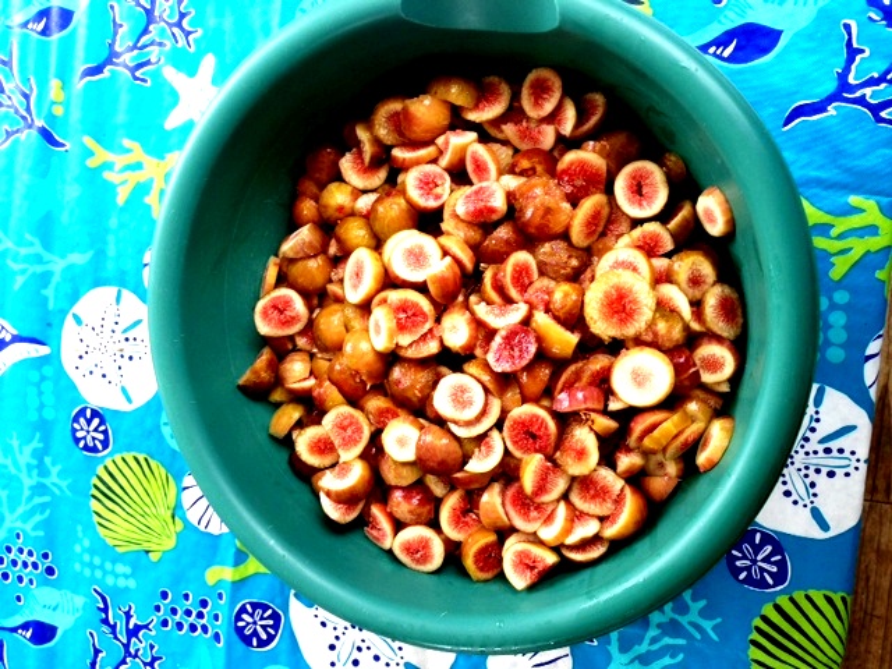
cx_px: 446
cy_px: 334
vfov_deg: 42.9
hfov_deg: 55.4
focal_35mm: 33
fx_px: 850
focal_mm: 4.13
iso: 50
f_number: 2.4
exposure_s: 1/125
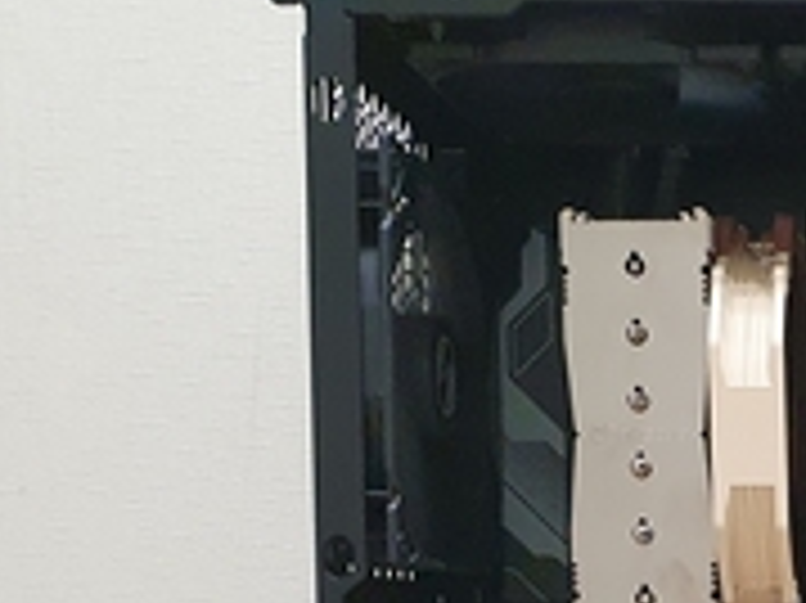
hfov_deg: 20.5
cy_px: 824
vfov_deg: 15.9
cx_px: 1049
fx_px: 2024
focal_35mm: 87
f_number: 2.4
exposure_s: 1/100
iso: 640
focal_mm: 4.32
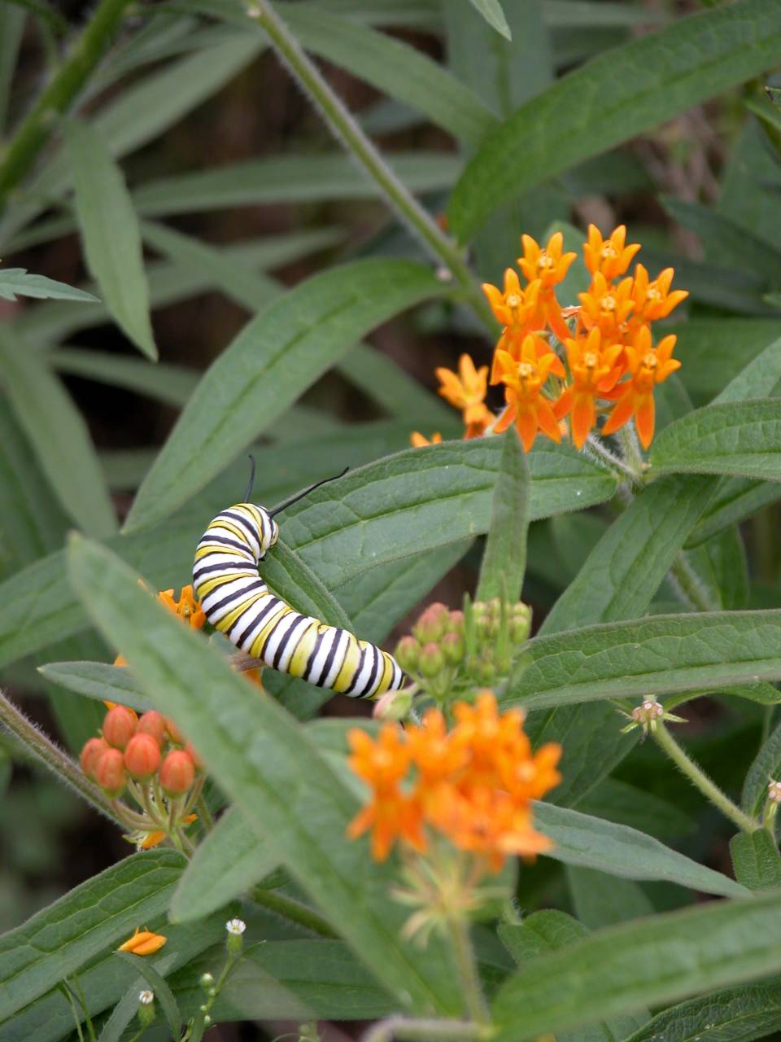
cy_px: 521
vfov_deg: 7.1
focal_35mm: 280
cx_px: 390
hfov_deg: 5.3
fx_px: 8423
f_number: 4.2
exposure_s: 1/85.3
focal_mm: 71.2
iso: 100
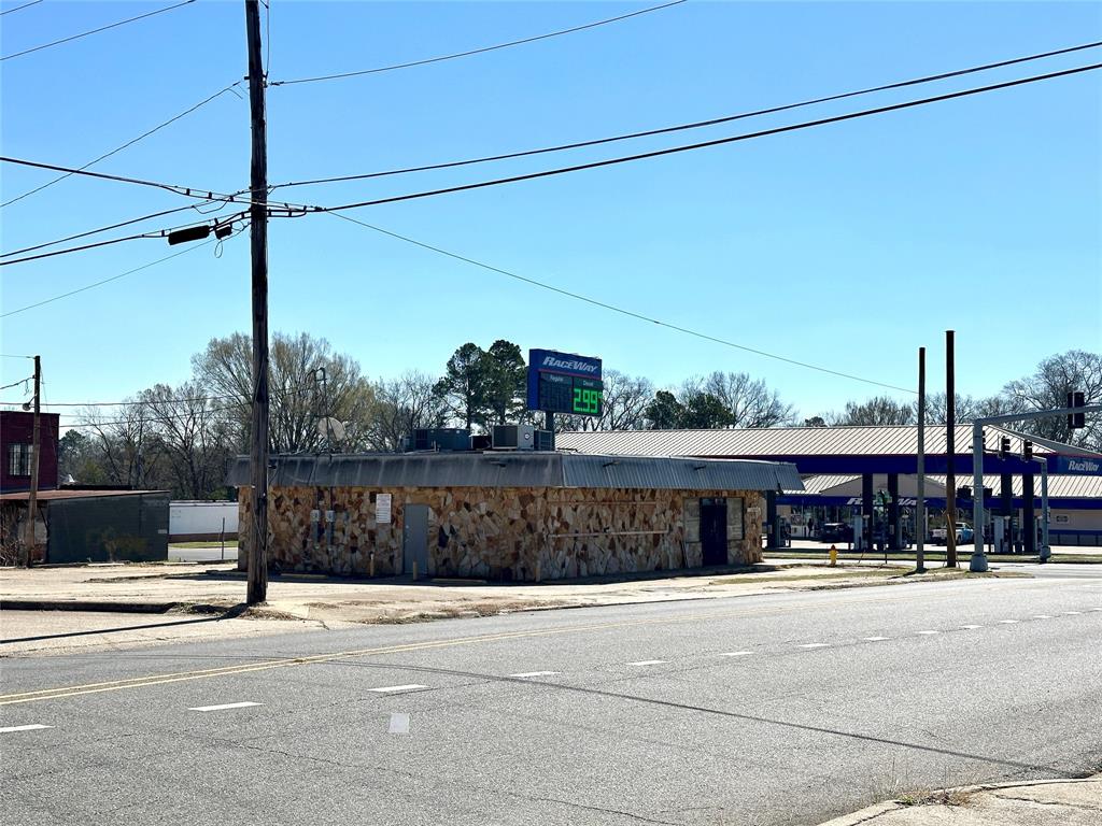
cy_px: 413
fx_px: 1528
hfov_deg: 39.7
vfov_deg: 30.3
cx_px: 551
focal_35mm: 48
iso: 64
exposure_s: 1/8929
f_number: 1.78
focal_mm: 6.86
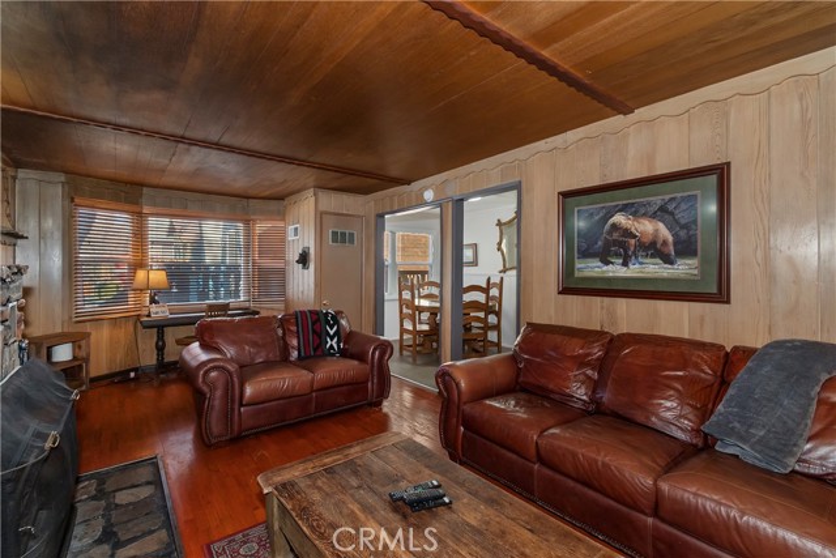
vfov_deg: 77.4
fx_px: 348
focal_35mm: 15
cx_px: 418
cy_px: 279
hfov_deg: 100.4
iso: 400
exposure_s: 1/30
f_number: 8
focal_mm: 10
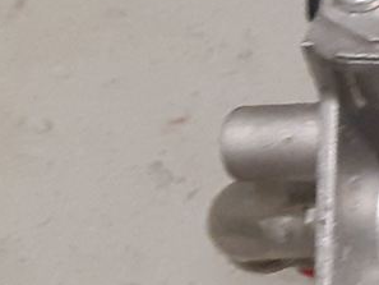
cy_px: -19
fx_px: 1961
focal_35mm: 179
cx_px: 1141
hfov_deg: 9.0
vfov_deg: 8.2
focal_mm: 3.93
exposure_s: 1/50
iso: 160
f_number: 1.7
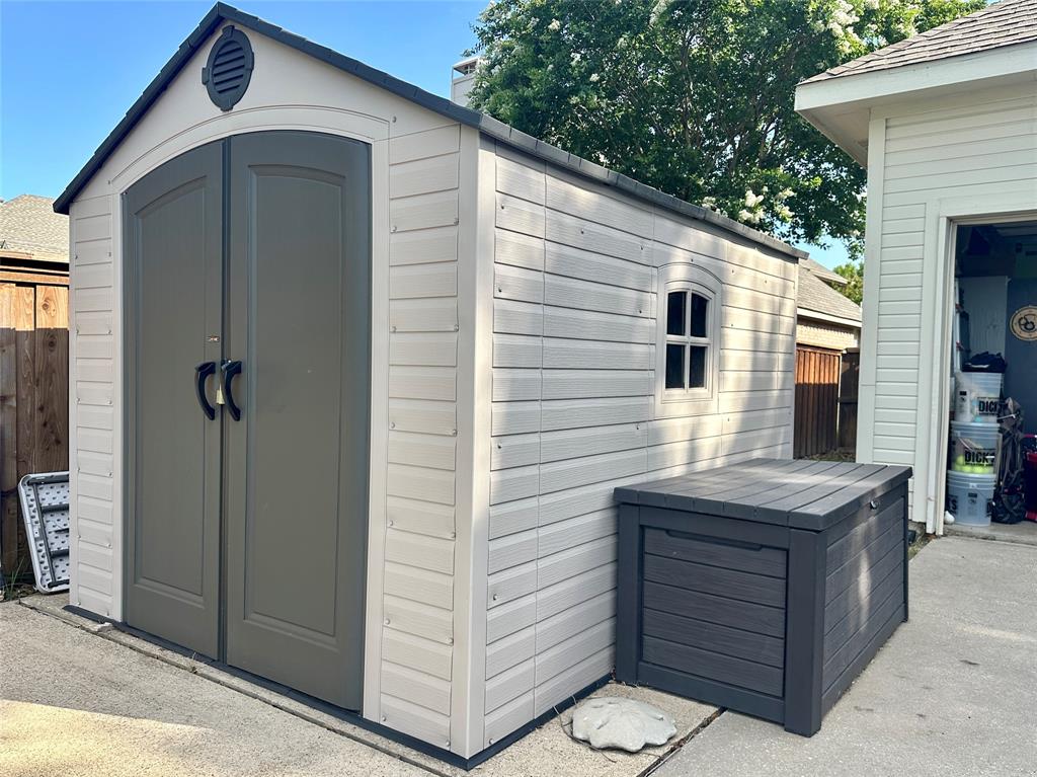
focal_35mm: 24
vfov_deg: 56.8
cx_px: 518
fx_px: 719
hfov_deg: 71.6
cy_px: 388
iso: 80
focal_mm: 6.86
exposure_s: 1/1495
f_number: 1.78
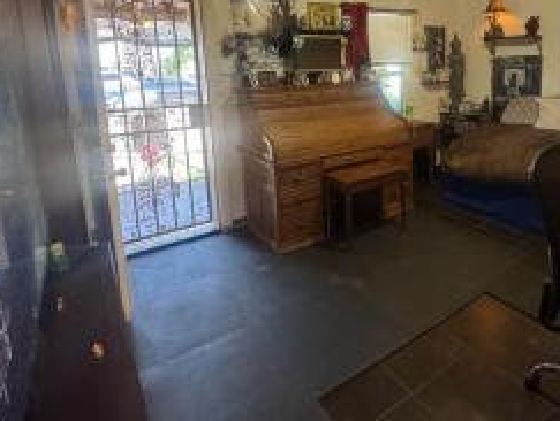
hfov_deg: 72.4
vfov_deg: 56.9
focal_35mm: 23
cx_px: 356
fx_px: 373
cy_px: 122
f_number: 2.2
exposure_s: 1/60
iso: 640
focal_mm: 2.22
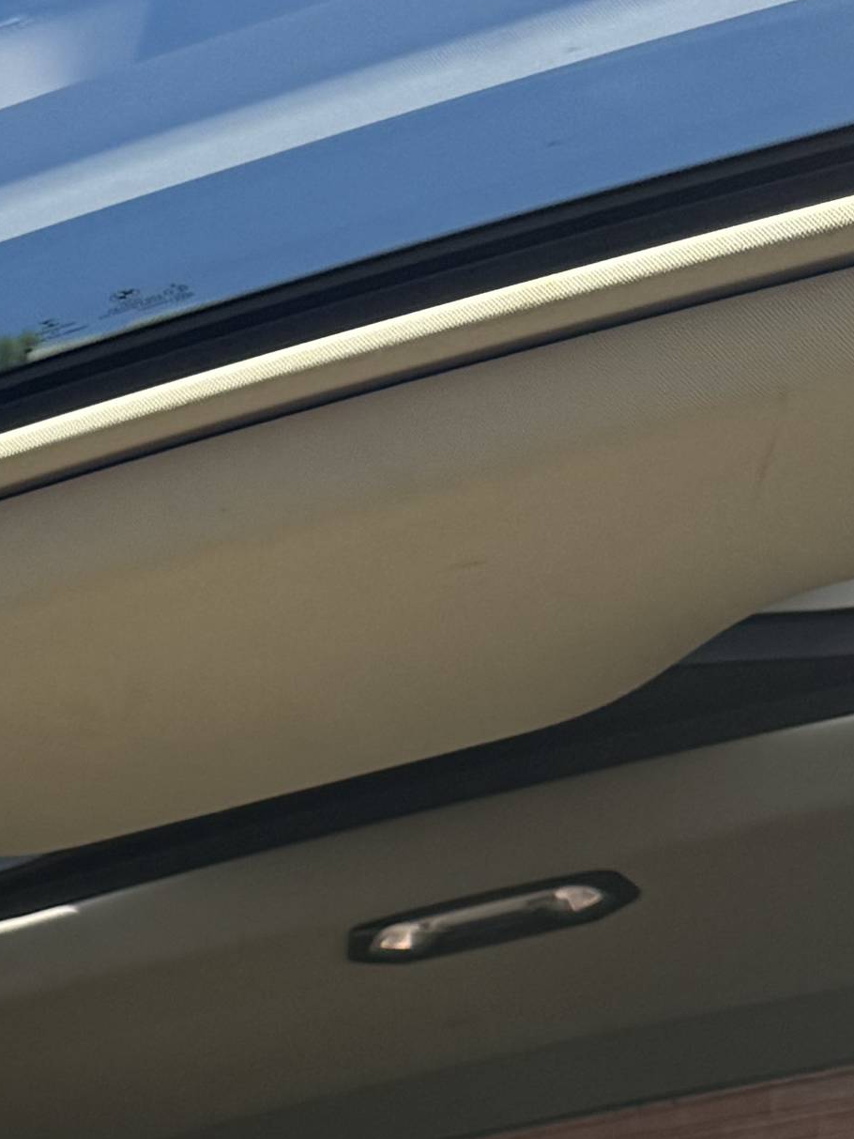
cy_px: 1450
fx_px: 3716
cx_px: -943
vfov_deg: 16.5
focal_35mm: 113
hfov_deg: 11.6
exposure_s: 1/722
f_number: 1.78
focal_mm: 6.76
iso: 80
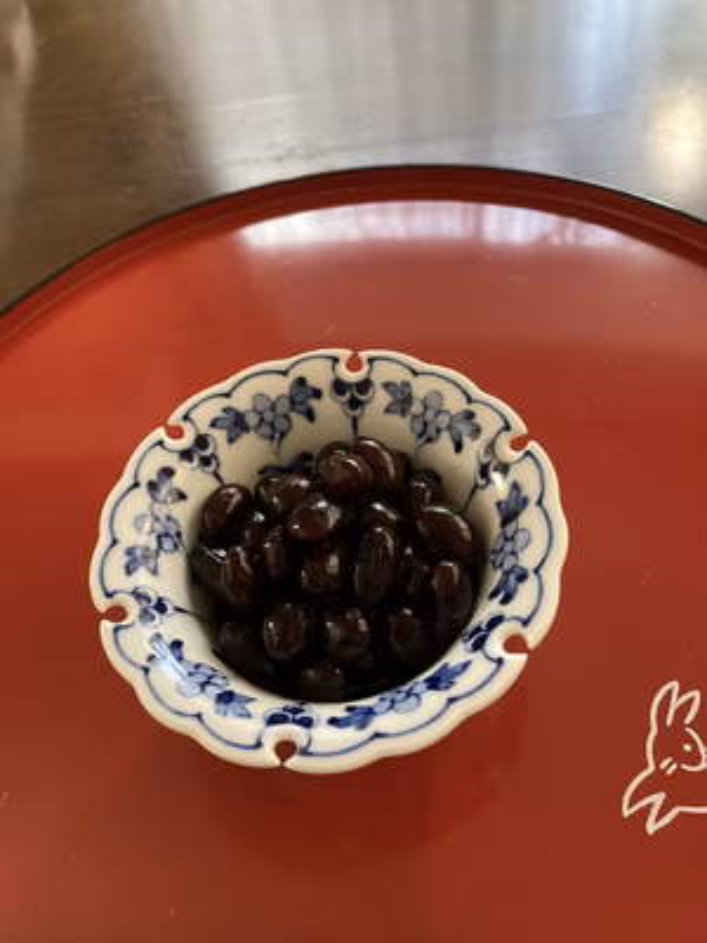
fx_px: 762
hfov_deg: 49.7
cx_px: 354
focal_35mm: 28
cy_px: 472
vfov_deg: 63.4
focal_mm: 3.99
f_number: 1.8
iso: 160
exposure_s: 1/60
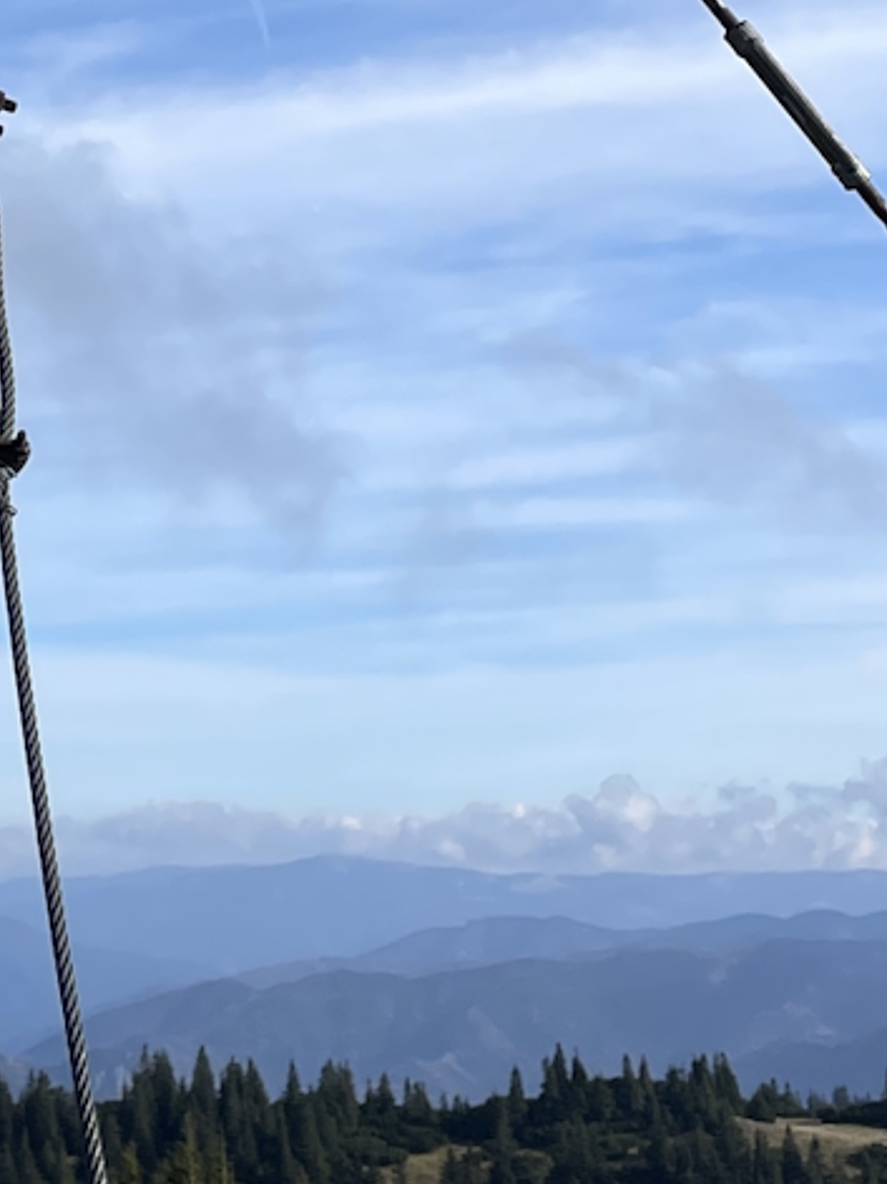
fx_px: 3623
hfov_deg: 13.6
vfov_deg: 17.3
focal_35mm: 106
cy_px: -407
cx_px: -148
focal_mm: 4.2
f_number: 1.6
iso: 32
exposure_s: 1/4464
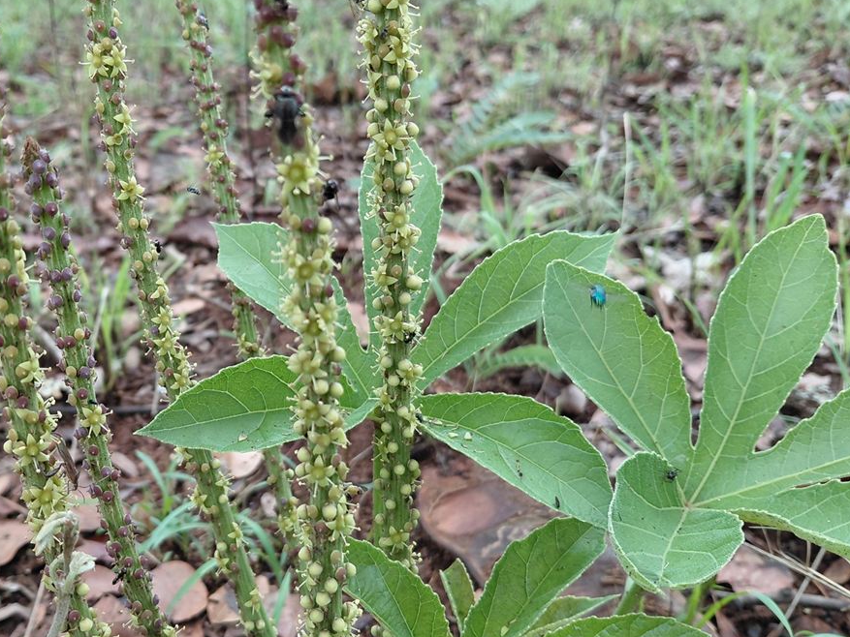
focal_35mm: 34
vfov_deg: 41.7
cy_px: 366
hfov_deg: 53.0
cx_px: 286
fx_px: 835
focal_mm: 4.69
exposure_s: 1/201
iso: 50
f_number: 1.8
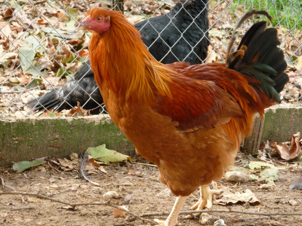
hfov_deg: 8.3
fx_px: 2076
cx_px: 151
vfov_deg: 6.2
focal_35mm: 238
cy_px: 113
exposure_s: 1/50
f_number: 4.9
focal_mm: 40.9
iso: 200
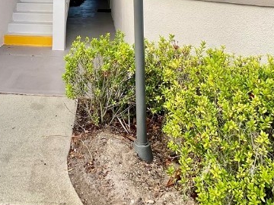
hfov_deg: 47.8
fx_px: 293
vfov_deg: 31.1
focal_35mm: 37
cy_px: -54
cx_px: 62
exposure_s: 1/213
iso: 32
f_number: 1.8
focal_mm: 1.57
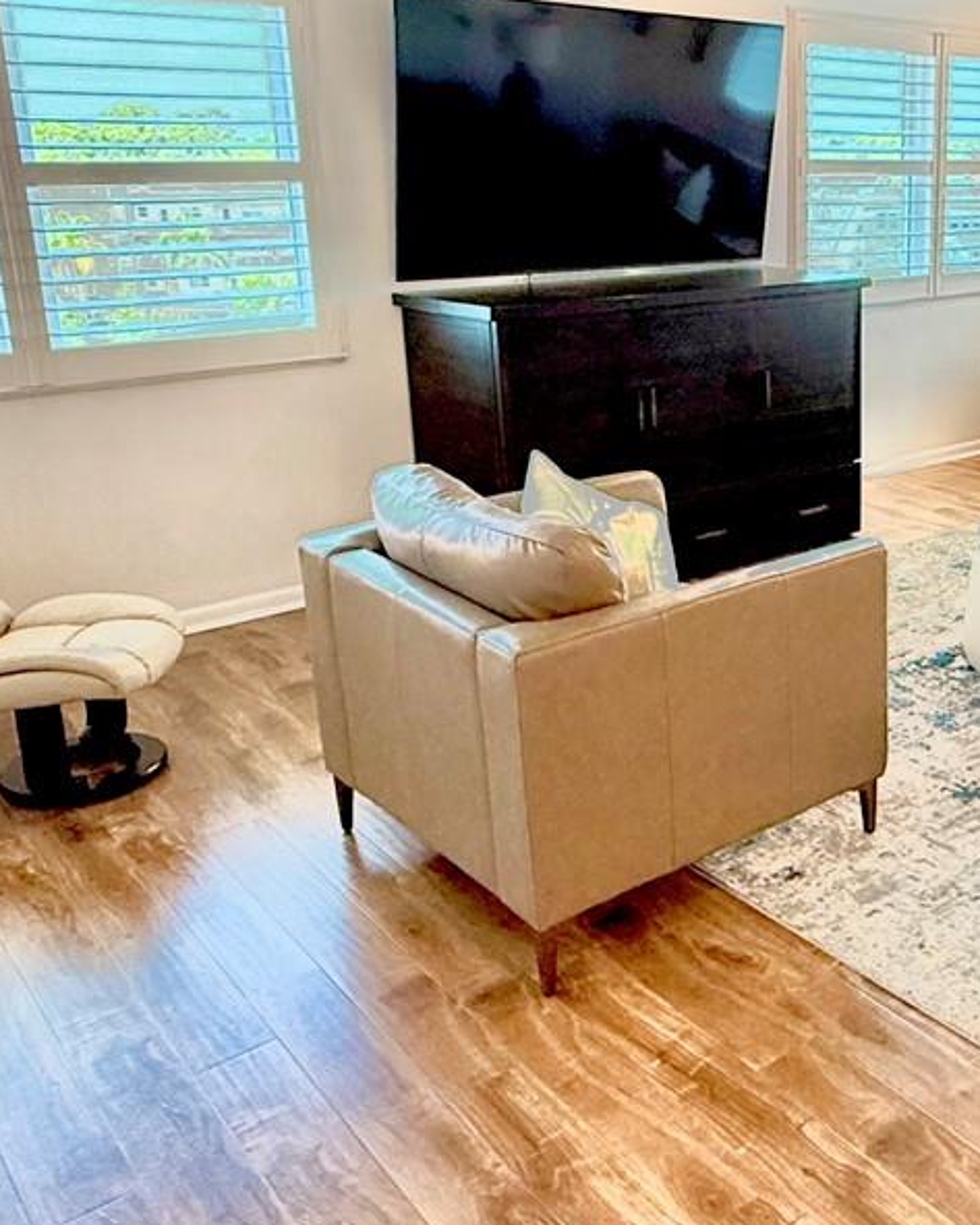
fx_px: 1341
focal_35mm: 37
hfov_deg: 37.8
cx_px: 856
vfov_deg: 48.9
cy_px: 524
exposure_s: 1/120
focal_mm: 2.22
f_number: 2.2
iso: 200
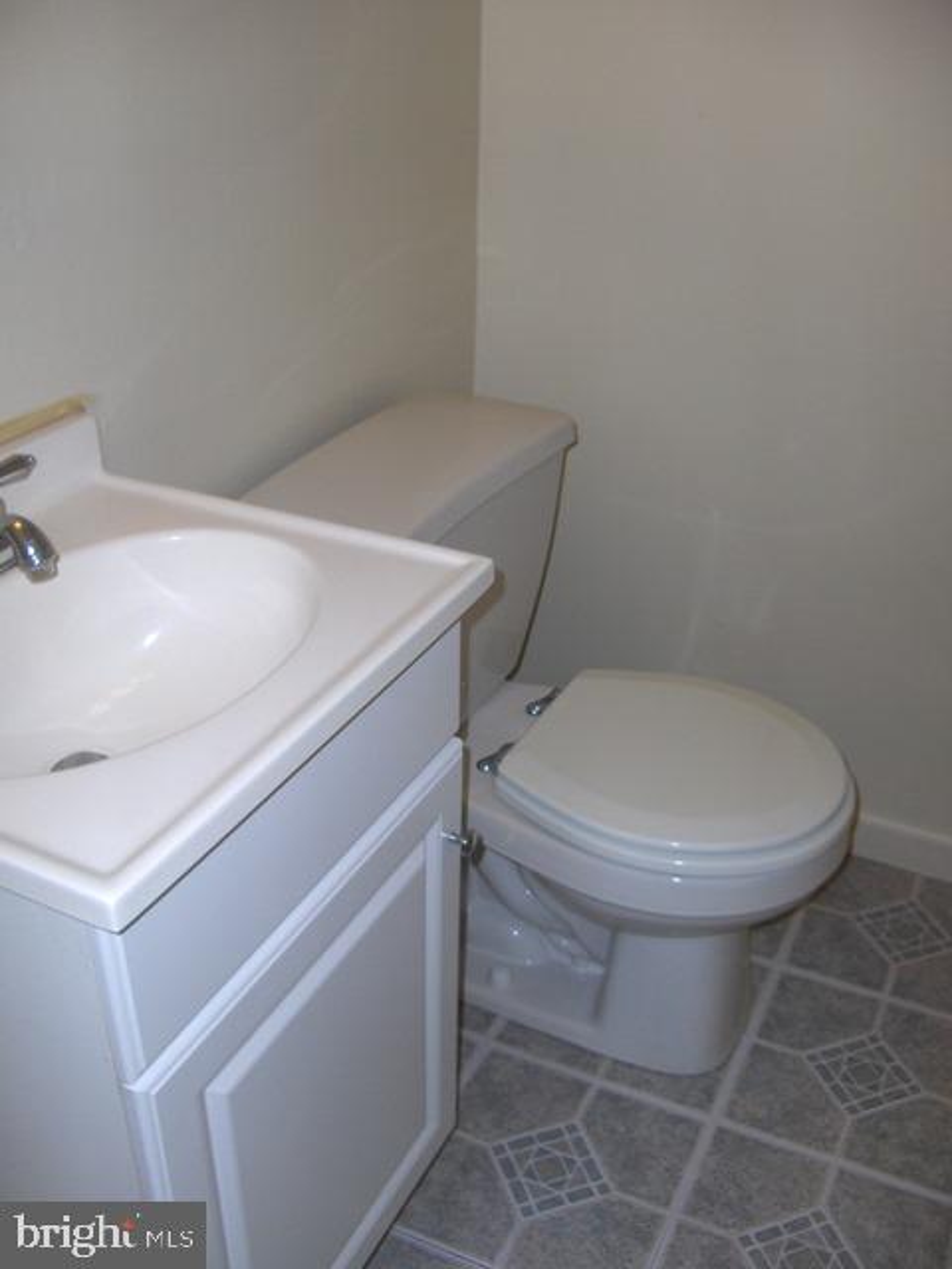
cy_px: 634
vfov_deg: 52.6
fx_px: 1283
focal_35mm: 35
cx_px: 476
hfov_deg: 40.7
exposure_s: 1/98.6
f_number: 2.6
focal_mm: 5.8
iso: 100
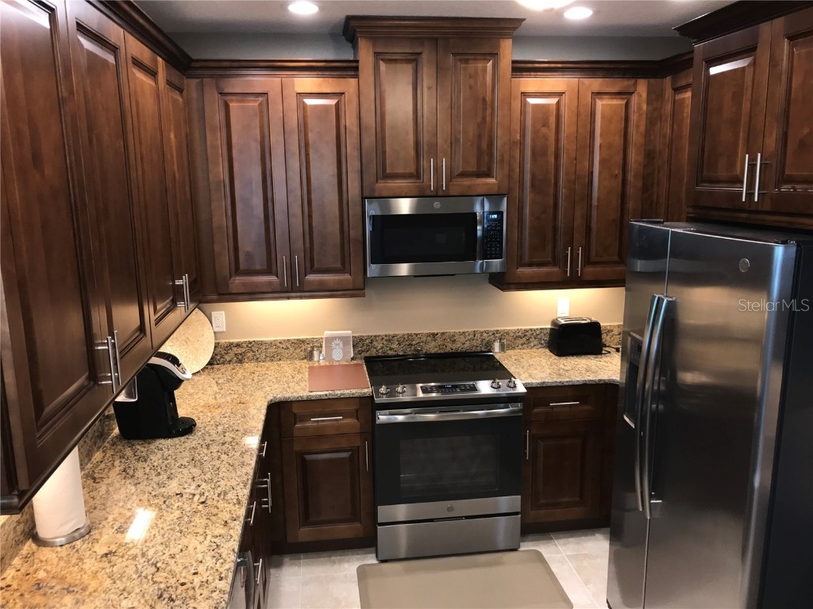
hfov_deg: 63.4
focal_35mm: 28
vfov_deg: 49.7
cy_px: 304
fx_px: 658
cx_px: 406
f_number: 1.8
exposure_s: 1/30
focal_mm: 3.99
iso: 32
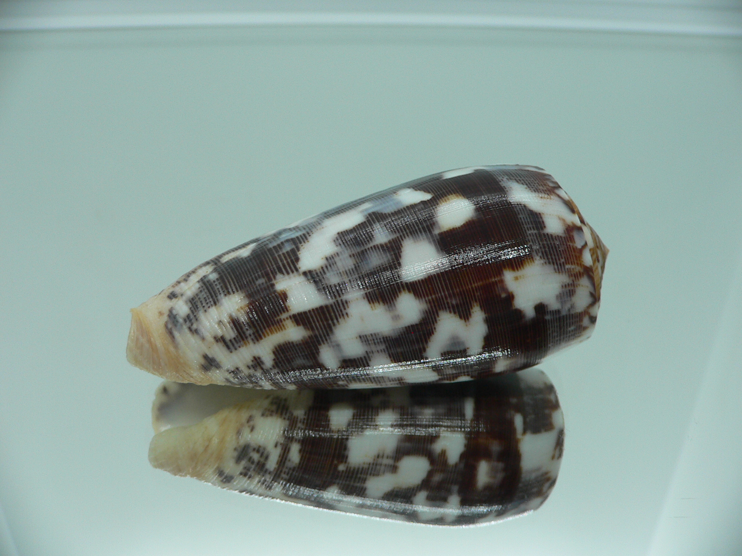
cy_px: 278
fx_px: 750
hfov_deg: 52.6
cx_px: 371
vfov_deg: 40.7
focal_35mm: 35
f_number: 2.8
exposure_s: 1/60
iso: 80
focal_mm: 4.6
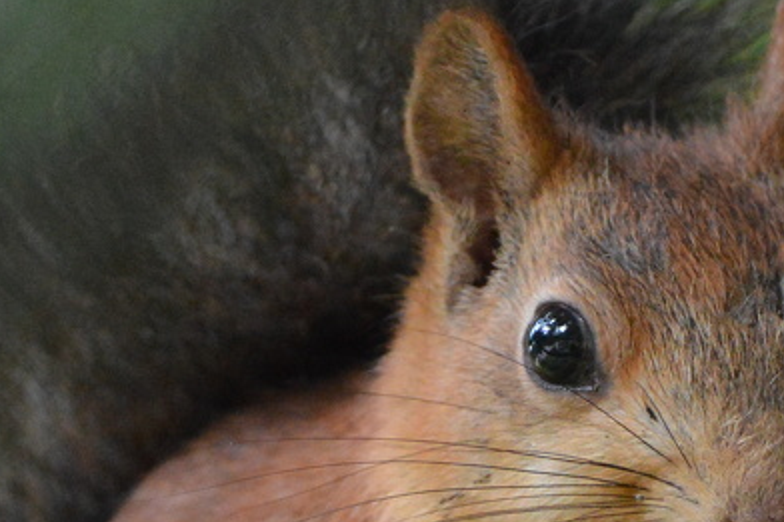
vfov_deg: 2.1
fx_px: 14214
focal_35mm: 653
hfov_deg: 3.2
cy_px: 495
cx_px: 510
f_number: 4.8
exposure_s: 1/500
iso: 3200
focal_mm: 122
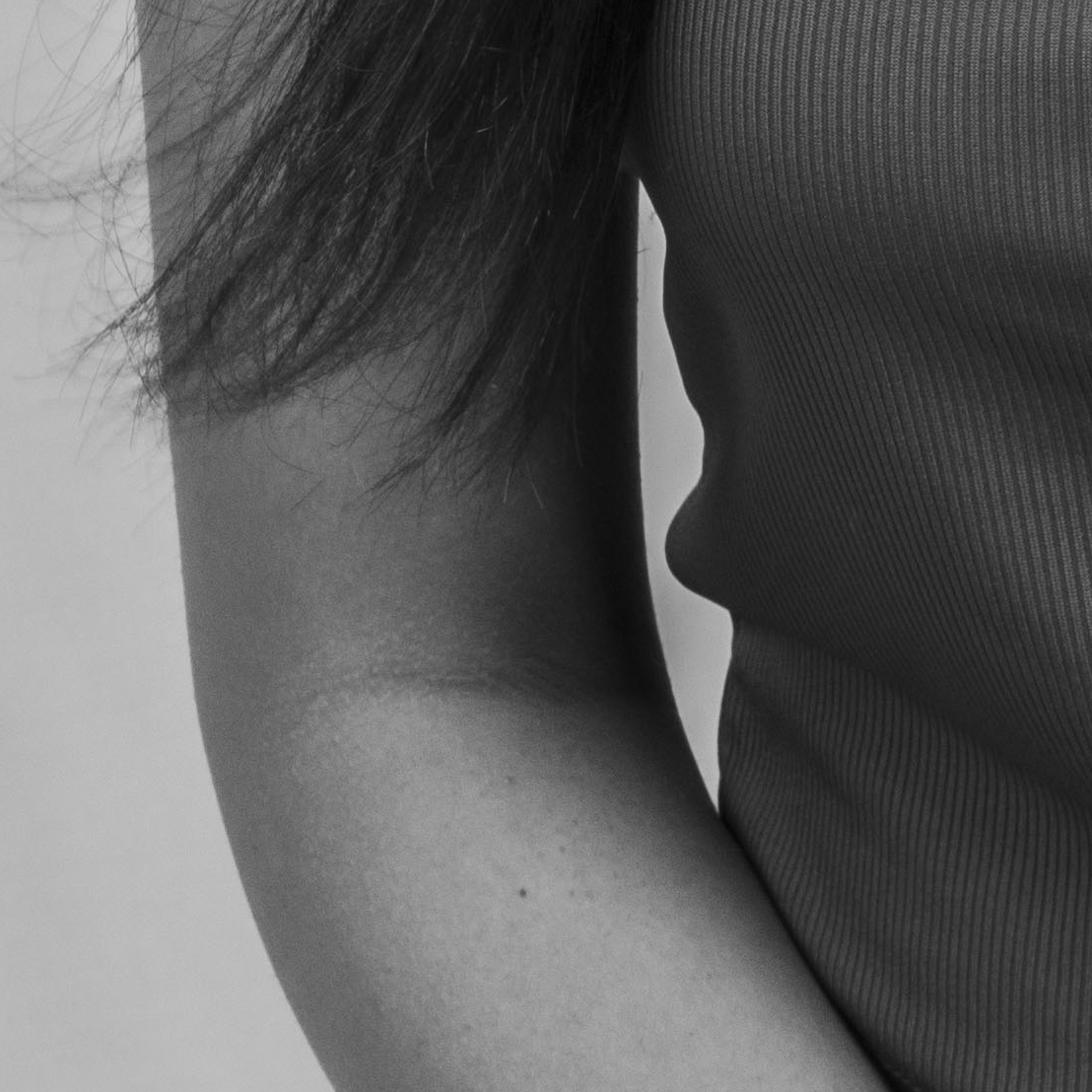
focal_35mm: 271
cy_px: -1322
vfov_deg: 6.2
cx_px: 1580
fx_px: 9672
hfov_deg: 6.4
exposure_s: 1/160
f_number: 9
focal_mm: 48
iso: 500
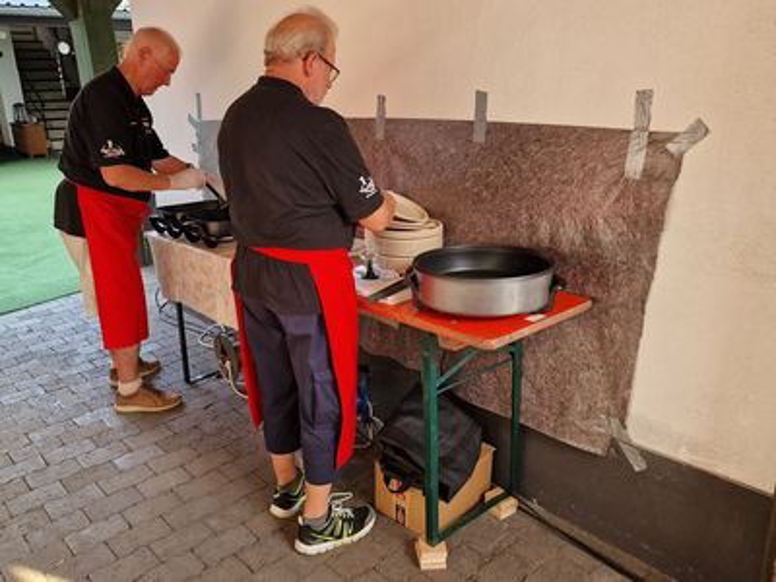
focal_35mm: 23
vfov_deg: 58.9
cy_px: 291
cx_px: 388
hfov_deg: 73.9
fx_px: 516
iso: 125
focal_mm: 6.4
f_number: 1.8
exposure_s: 1/180
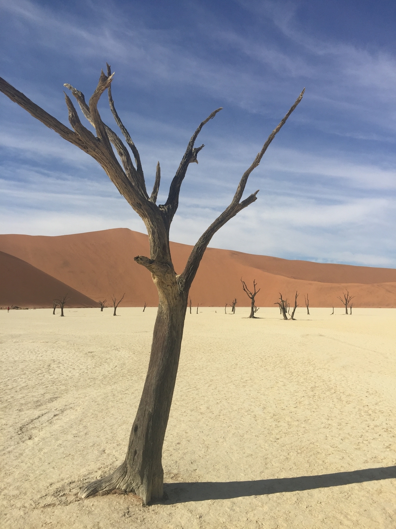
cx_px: 198
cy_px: 264
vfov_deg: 61.7
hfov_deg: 48.2
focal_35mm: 29
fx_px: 442
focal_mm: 4.15
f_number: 2.2
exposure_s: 1/3049
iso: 32
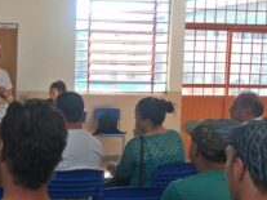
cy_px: 123
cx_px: -14
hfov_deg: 25.1
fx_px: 563
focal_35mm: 73
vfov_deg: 20.1
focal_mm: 4.15
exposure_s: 1/120
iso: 32
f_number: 2.2
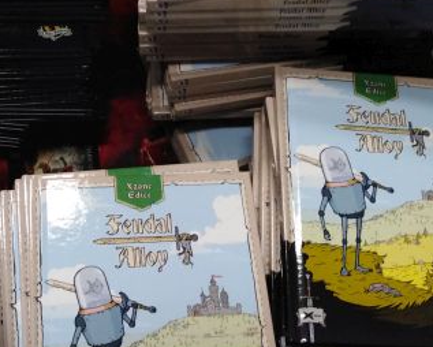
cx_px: 173
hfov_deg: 29.5
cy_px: 204
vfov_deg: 23.8
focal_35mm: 64
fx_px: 821
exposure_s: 1/33.3
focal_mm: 3.46
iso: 243
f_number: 2.2
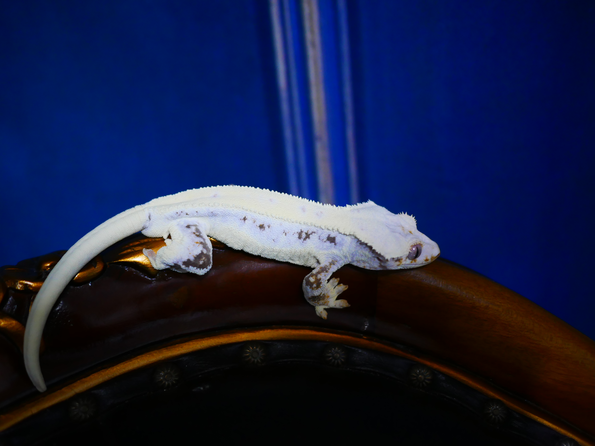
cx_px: 298
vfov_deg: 36.0
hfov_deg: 46.8
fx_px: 688
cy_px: 223
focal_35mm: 40
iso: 640
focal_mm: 20
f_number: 1.7
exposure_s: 1/60
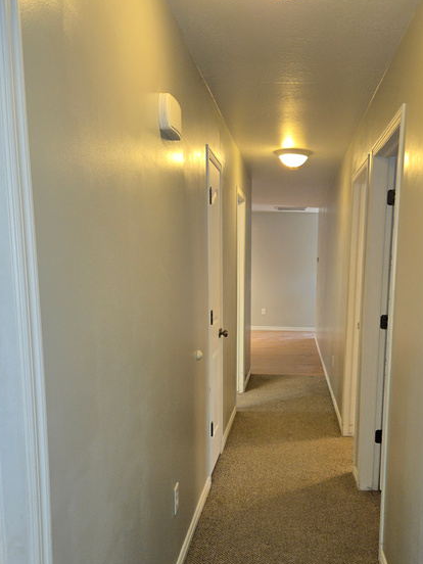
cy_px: 339
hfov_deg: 43.5
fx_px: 521
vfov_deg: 56.4
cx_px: 286
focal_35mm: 32
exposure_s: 1/40
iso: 100
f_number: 1.8
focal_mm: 5.4
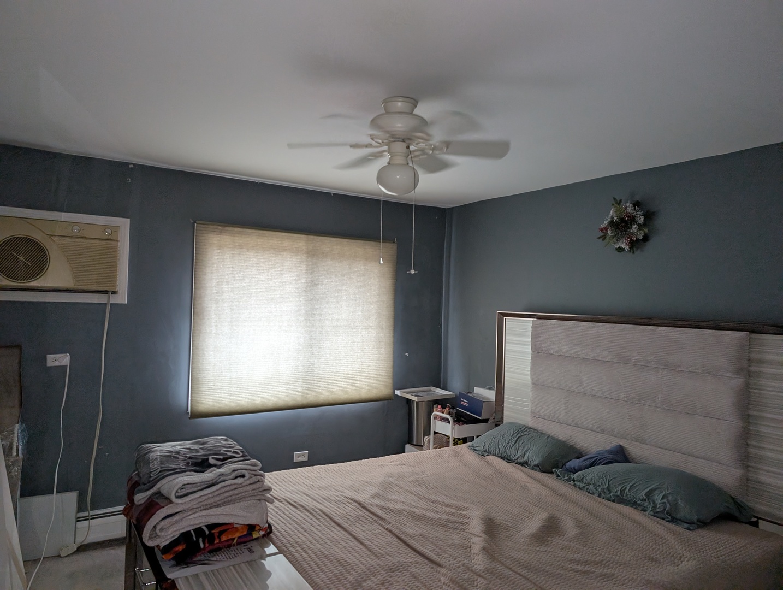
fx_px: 544
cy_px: 295
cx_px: 392
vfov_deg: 56.9
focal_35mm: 24
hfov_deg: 71.5
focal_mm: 6.9
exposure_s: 1/112
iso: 245
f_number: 1.68
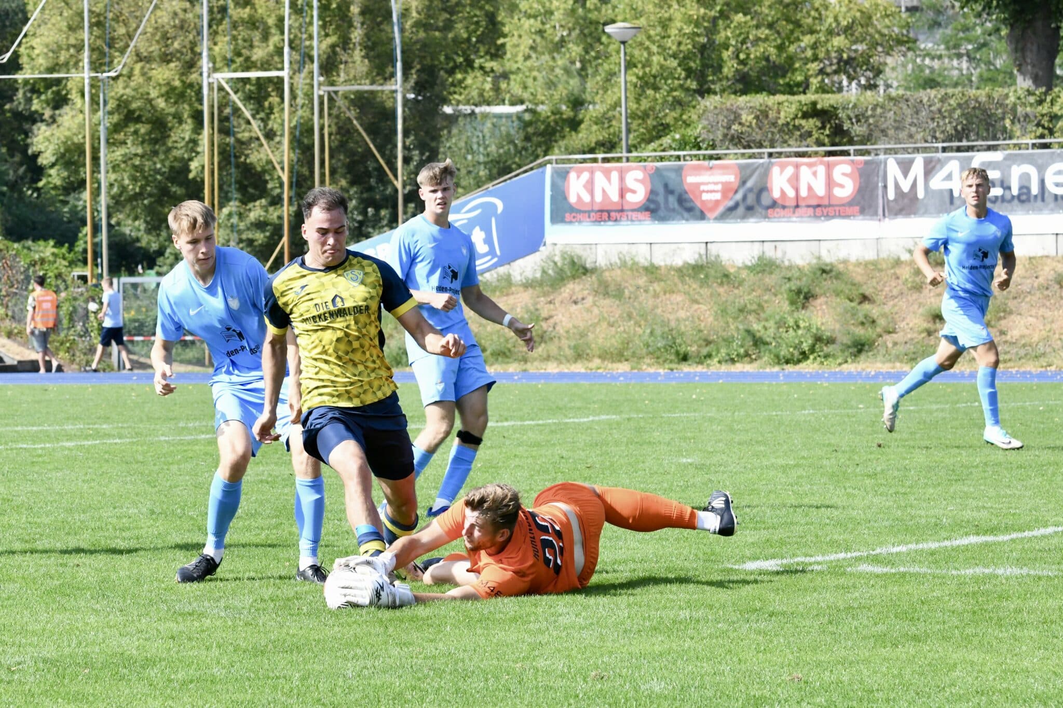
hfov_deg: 16.4
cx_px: 532
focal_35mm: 125
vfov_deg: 11.0
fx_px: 3690
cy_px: 354
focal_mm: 125
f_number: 9
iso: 2000
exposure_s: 1/1600
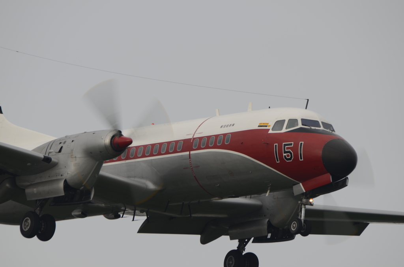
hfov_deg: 2.8
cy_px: 134
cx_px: 202
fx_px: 8398
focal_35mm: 750
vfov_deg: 1.8
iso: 100
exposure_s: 1/125
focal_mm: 500
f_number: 10
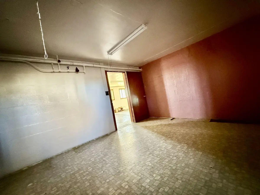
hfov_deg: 102.1
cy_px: 98
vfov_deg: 85.7
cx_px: 130
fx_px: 105
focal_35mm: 14
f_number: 2.2
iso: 1000
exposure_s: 1/60
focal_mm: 2.22
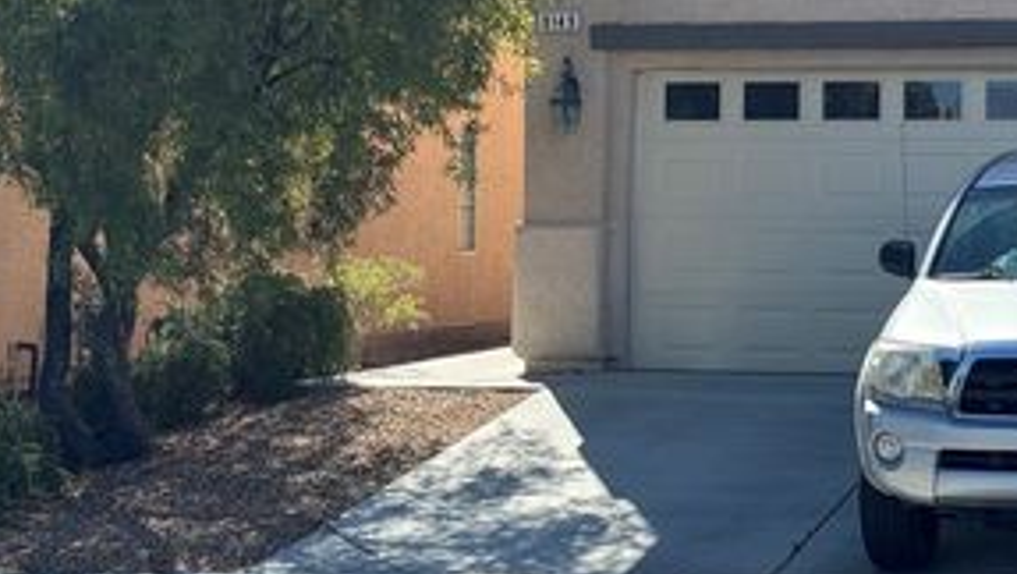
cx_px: 794
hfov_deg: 23.1
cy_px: 62
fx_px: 2456
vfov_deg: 13.2
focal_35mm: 91
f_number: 1.78
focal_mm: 6.76
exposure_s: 1/2252
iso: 64
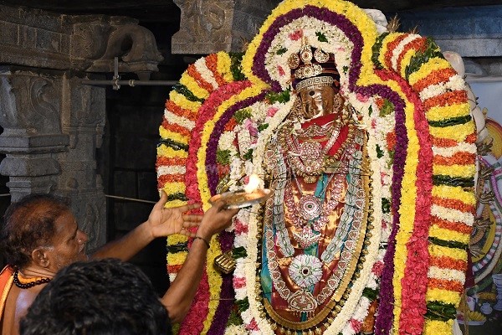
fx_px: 627
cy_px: 168
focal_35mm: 45
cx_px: 251
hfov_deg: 43.6
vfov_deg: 29.9
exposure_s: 1/200
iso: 3200
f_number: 6.3
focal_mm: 30
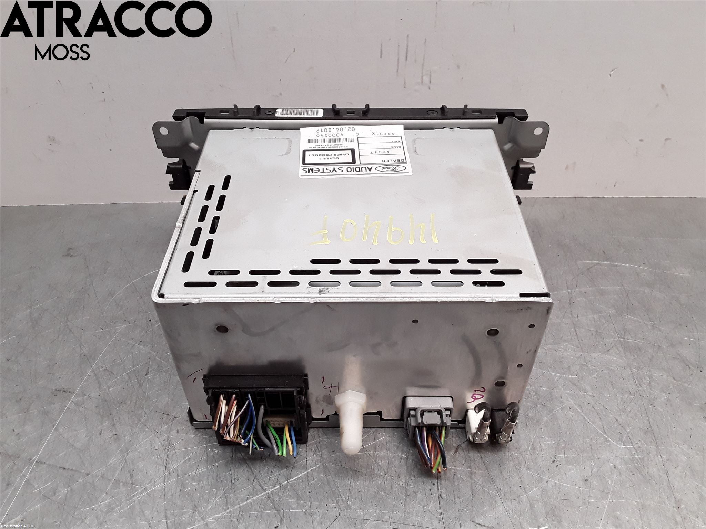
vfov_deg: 49.7
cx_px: 353
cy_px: 264
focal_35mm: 28
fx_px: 571
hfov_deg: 63.4
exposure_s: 1/134
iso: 100
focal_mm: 2.91
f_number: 1.9
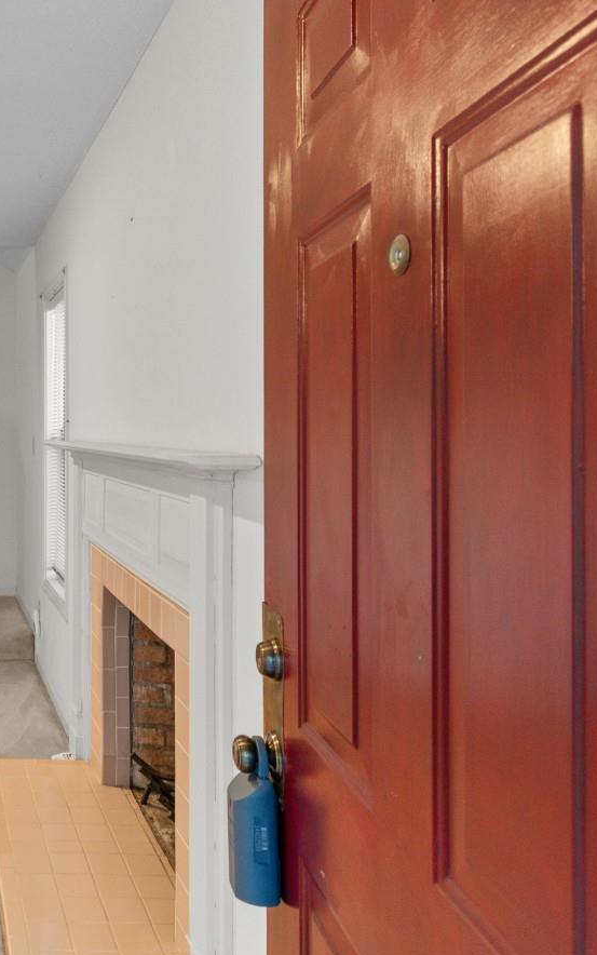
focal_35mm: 28
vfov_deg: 66.2
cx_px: -79
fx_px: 728
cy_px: 419
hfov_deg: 36.7
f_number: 4.5
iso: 100
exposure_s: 4
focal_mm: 10
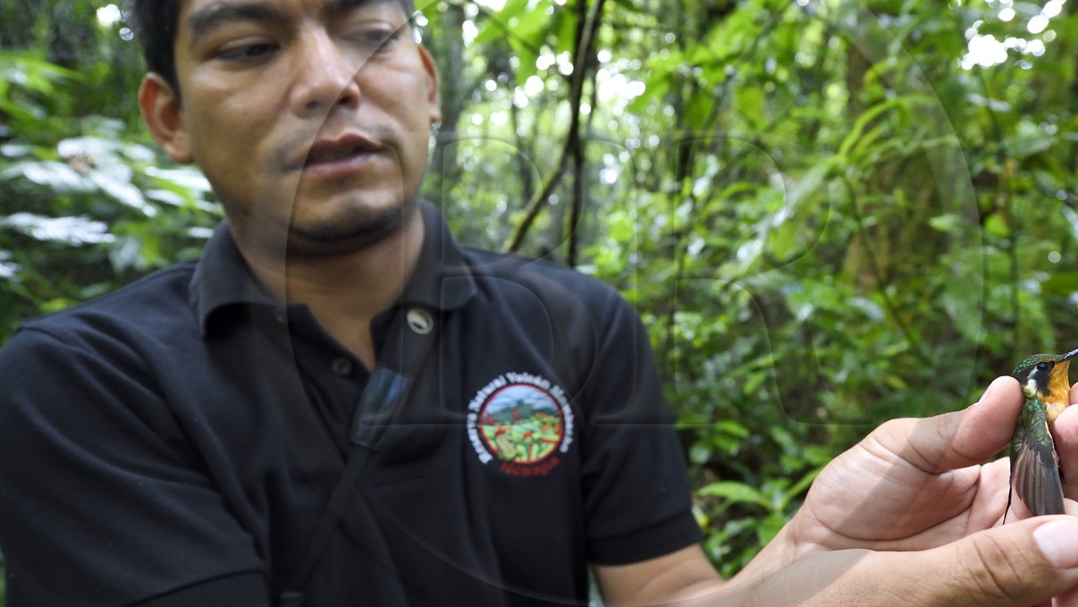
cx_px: 614
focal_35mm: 25
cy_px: 279
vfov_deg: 46.0
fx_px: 715
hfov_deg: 73.7
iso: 1600
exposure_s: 1/80
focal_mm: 18
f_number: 5
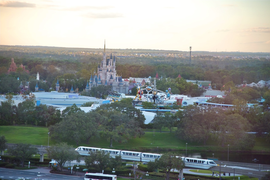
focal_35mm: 120
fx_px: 900
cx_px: 135
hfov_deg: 17.1
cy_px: 90
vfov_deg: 11.4
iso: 800
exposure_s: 1/250
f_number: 4
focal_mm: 120
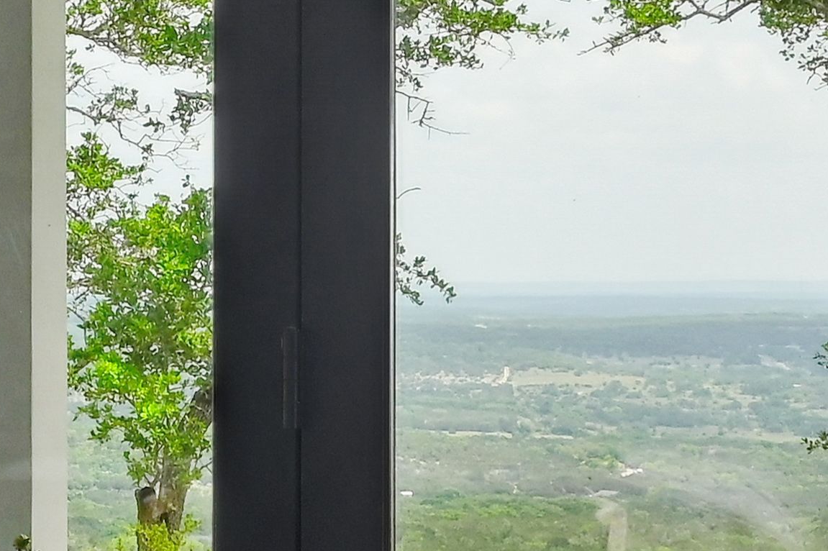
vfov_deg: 10.6
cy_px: 305
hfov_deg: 13.5
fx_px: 2957
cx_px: -852
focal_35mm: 129
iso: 1000
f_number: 9
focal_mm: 24.5
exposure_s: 1/15
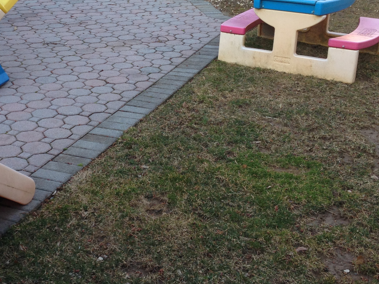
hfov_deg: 30.7
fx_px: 679
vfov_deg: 23.5
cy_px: 89
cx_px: 96
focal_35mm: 62
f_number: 2.4
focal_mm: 4.13
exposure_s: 1/128
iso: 50
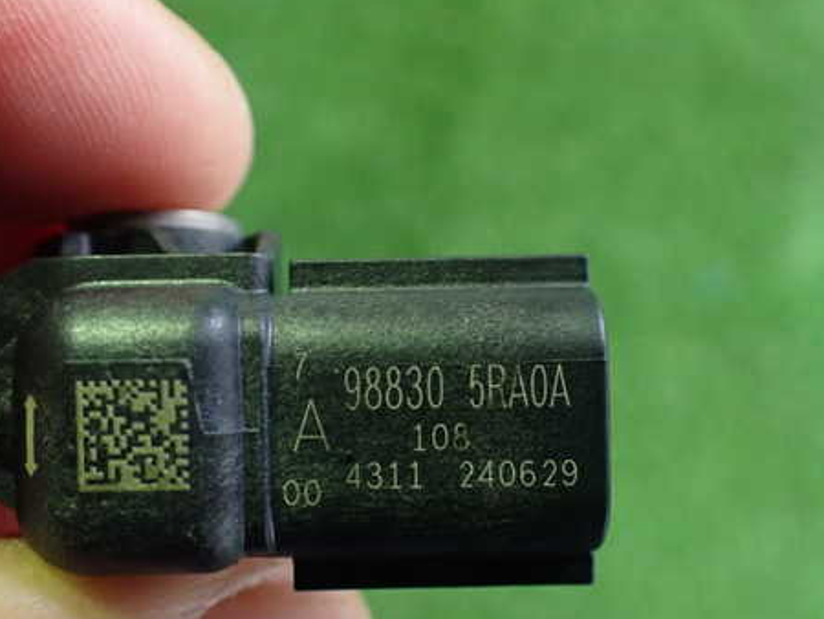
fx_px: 953
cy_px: 363
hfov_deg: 46.7
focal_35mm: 40
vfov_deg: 35.9
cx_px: 363
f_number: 2.3
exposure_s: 1/60
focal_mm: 5.4
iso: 800
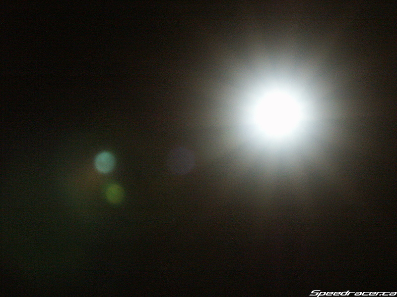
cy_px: 148
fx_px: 2294
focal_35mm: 200
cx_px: 198
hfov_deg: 9.9
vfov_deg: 7.4
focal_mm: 50.69
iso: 400
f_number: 9.5
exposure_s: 4
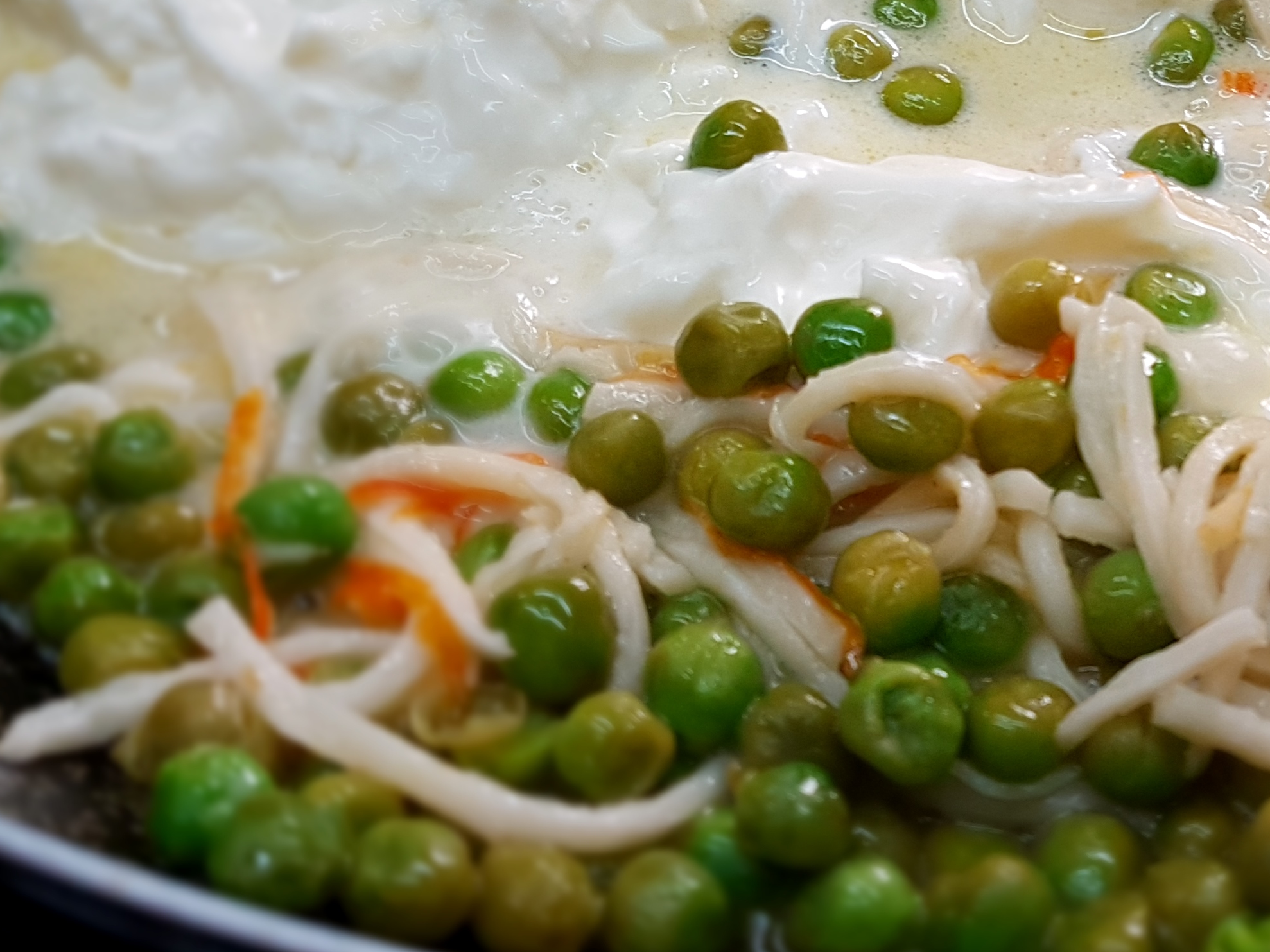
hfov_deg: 34.9
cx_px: 1033
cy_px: 166
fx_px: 1944
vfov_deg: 26.9
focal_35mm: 53
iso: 50
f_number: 1.7
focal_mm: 4.2
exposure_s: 1/50
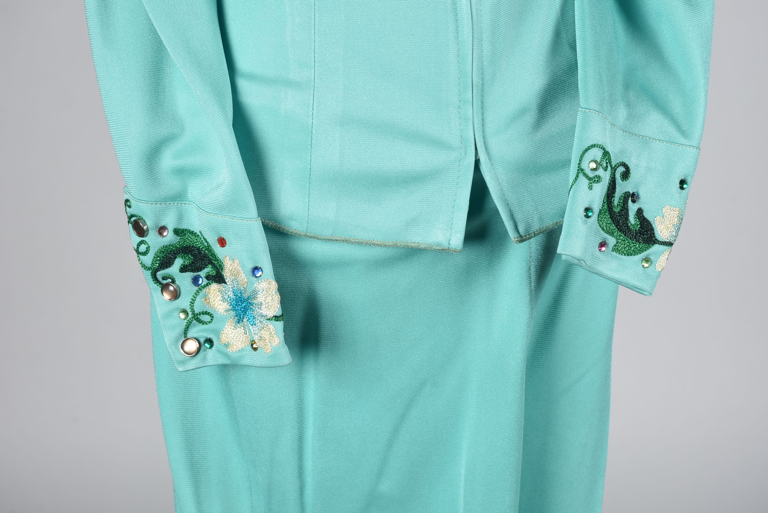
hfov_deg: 19.4
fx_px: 2242
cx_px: 384
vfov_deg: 13.1
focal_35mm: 105
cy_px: 256
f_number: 13
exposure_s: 1/125
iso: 200
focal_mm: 70
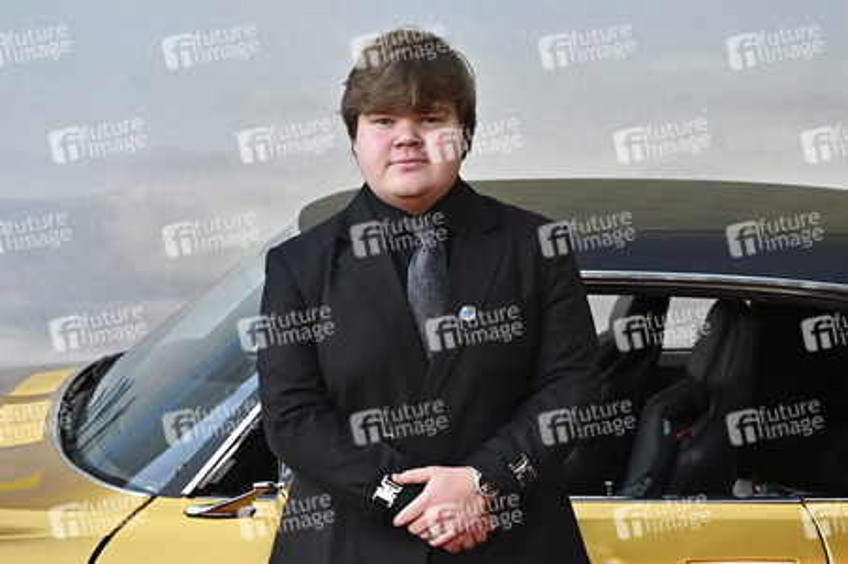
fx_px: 1342
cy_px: 282
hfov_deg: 35.1
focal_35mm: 57
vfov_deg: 23.7
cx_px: 424
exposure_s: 1/320
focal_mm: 57
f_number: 4.5
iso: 1600
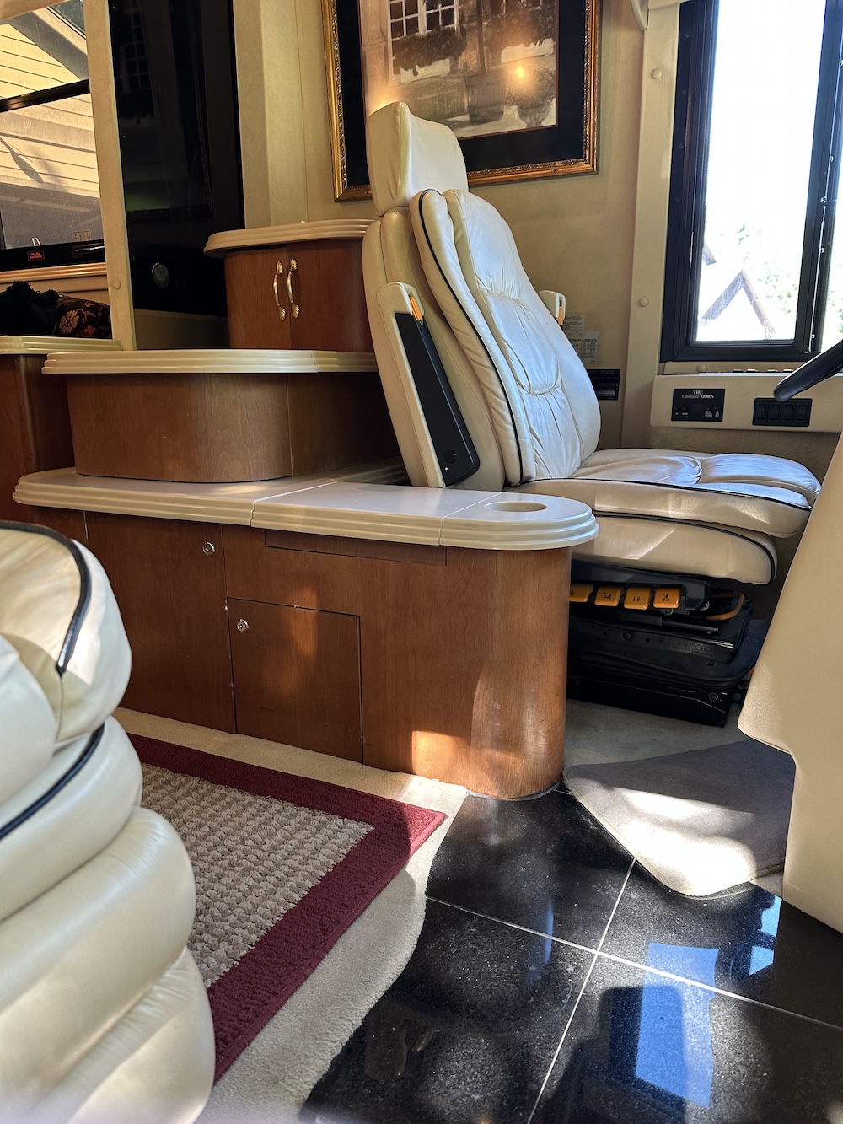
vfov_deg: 71.6
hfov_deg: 56.8
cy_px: 562
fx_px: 779
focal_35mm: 24
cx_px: 422
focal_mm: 6.86
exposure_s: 1/60
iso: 160
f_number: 1.78
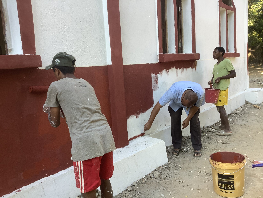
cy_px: 99
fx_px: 236
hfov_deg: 58.4
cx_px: 132
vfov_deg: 45.4
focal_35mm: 31
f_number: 2.4
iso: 25
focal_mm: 3.3
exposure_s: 1/120
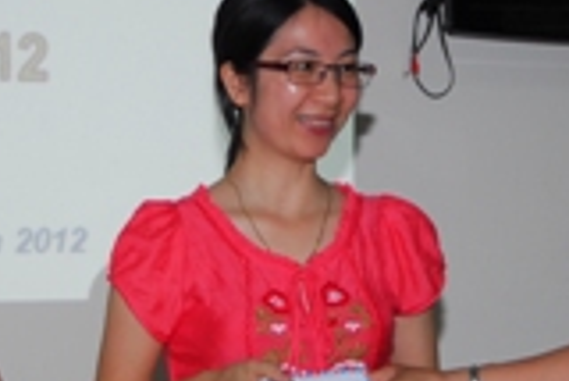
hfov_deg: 14.3
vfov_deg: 9.6
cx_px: 284
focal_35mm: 143
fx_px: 2262
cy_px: 223
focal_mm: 34
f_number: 5
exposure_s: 1/60
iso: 200
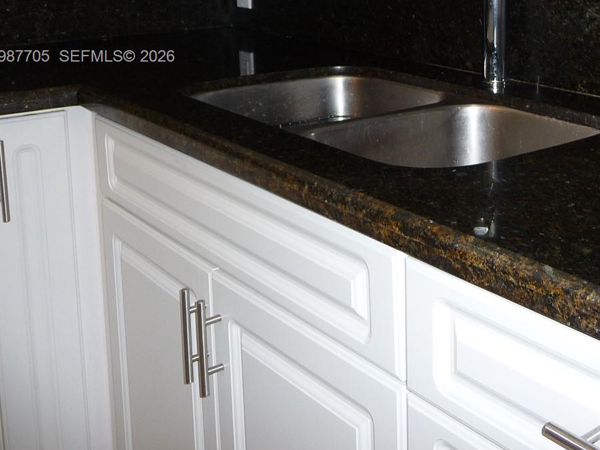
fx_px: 867
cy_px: 58
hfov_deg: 36.5
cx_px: 502
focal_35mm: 50
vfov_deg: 28.2
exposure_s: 1/30
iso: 100
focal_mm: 4.7
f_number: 3.3
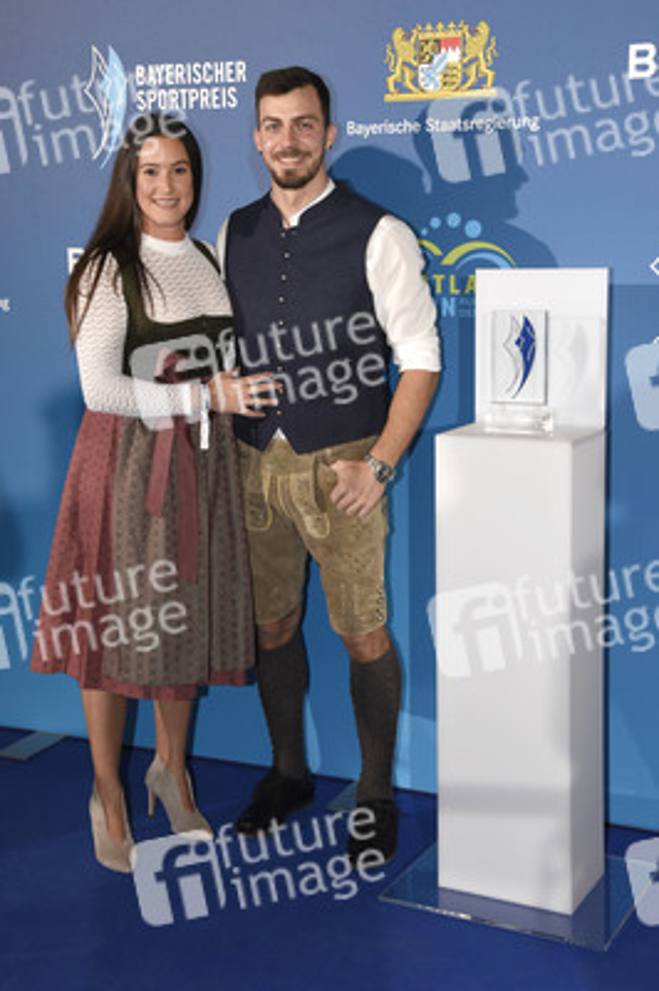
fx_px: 1375
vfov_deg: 39.6
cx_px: 330
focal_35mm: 50
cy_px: 496
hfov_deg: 26.9
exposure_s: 1/80
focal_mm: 50
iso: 2500
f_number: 6.3
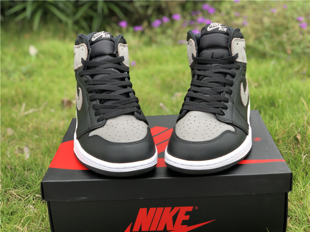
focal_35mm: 52
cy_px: 116
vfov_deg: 28.0
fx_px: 466
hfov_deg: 36.8
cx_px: 155
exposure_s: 1/304
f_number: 2.4
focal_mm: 6
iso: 16
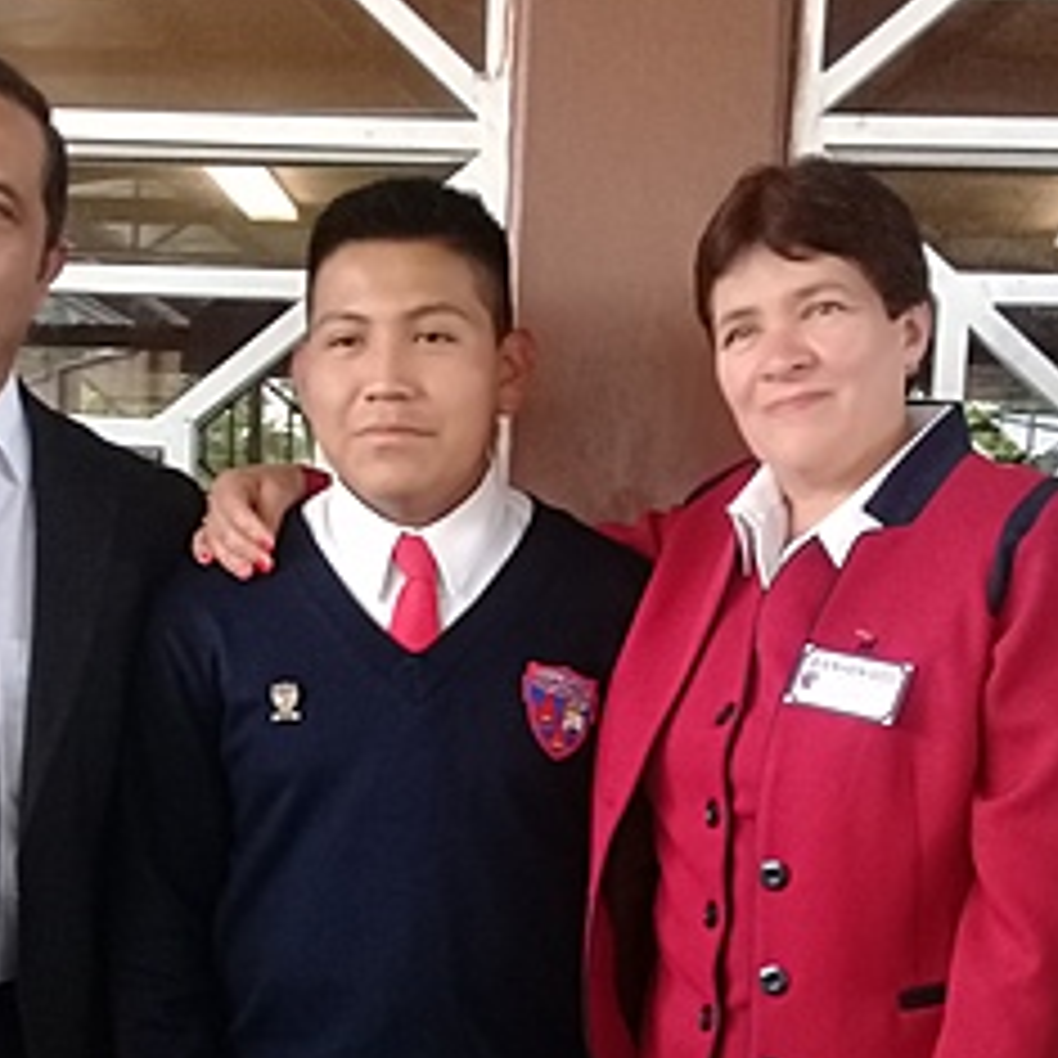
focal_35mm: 56
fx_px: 1936
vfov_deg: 29.9
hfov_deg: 30.5
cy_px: 833
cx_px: 482
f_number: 2.2
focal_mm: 3.3
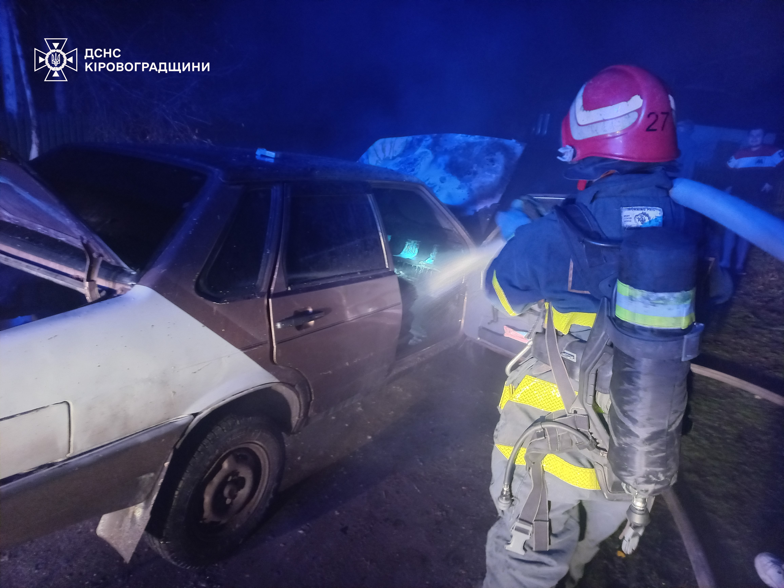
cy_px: 294
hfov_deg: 69.4
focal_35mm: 25
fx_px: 566
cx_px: 392
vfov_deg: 54.9
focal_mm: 4.6
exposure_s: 1/12
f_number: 1.8
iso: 1000
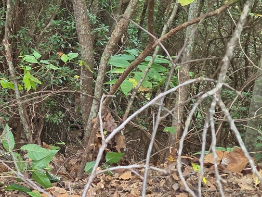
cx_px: -49
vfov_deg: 21.1
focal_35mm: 69
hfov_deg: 25.4
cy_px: 39
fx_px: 522
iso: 320
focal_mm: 6.3
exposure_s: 1/120
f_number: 1.7
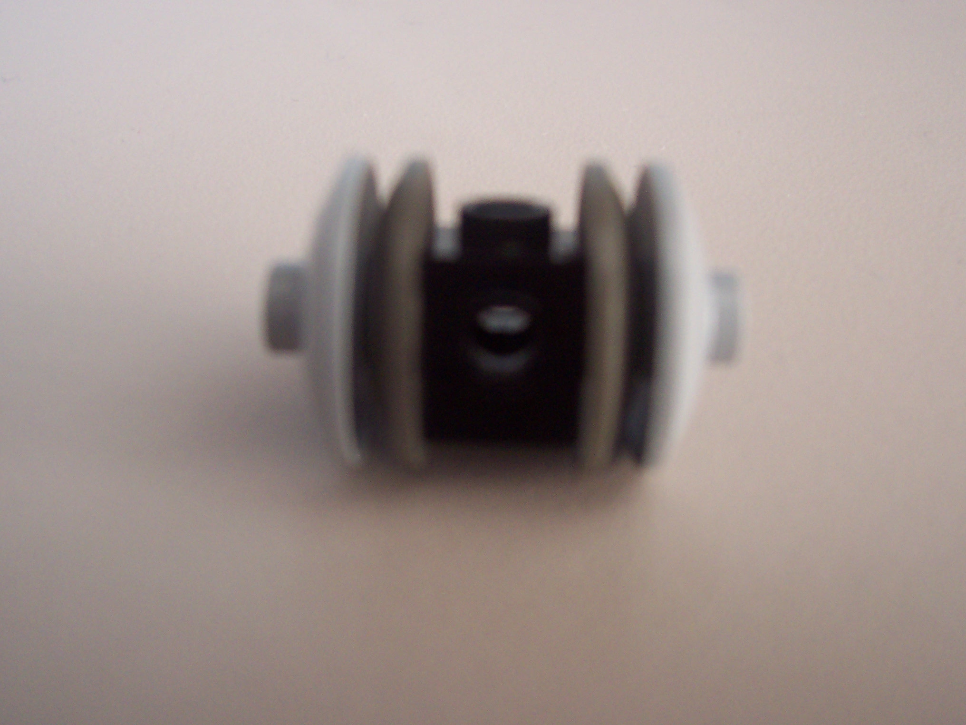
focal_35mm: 37
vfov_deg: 38.7
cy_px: 362
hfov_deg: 50.1
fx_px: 1033
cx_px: 483
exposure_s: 1/8
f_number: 2.8
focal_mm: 5.6
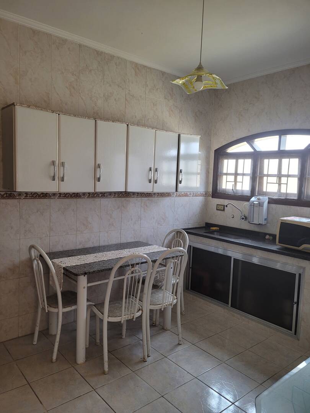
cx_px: 155
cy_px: 206
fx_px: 310
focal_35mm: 26
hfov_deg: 53.1
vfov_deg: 67.3
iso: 160
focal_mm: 5.4
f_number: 1.8
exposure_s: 1/40
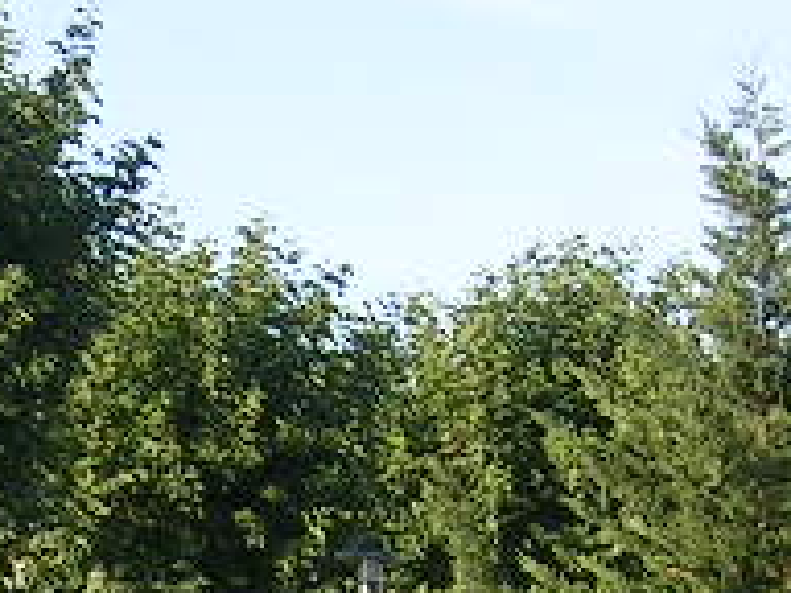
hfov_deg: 10.5
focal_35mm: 187
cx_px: 136
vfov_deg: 7.8
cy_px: 852
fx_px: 4273
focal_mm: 5.4
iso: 50
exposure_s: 1/370
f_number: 2.8
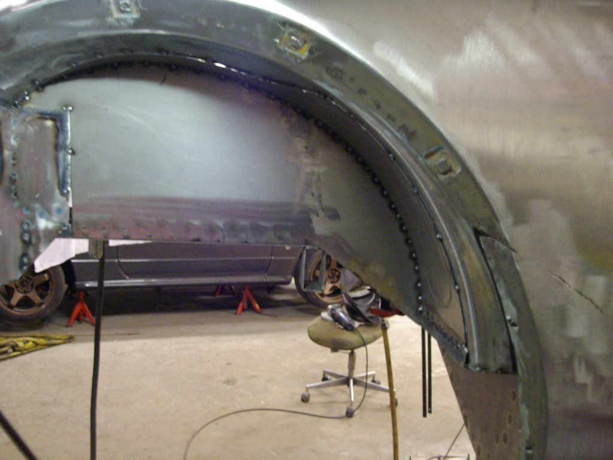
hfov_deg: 51.4
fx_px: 638
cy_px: 230
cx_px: 306
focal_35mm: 36
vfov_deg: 39.7
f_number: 2.7
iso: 320
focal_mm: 6
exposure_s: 1/6
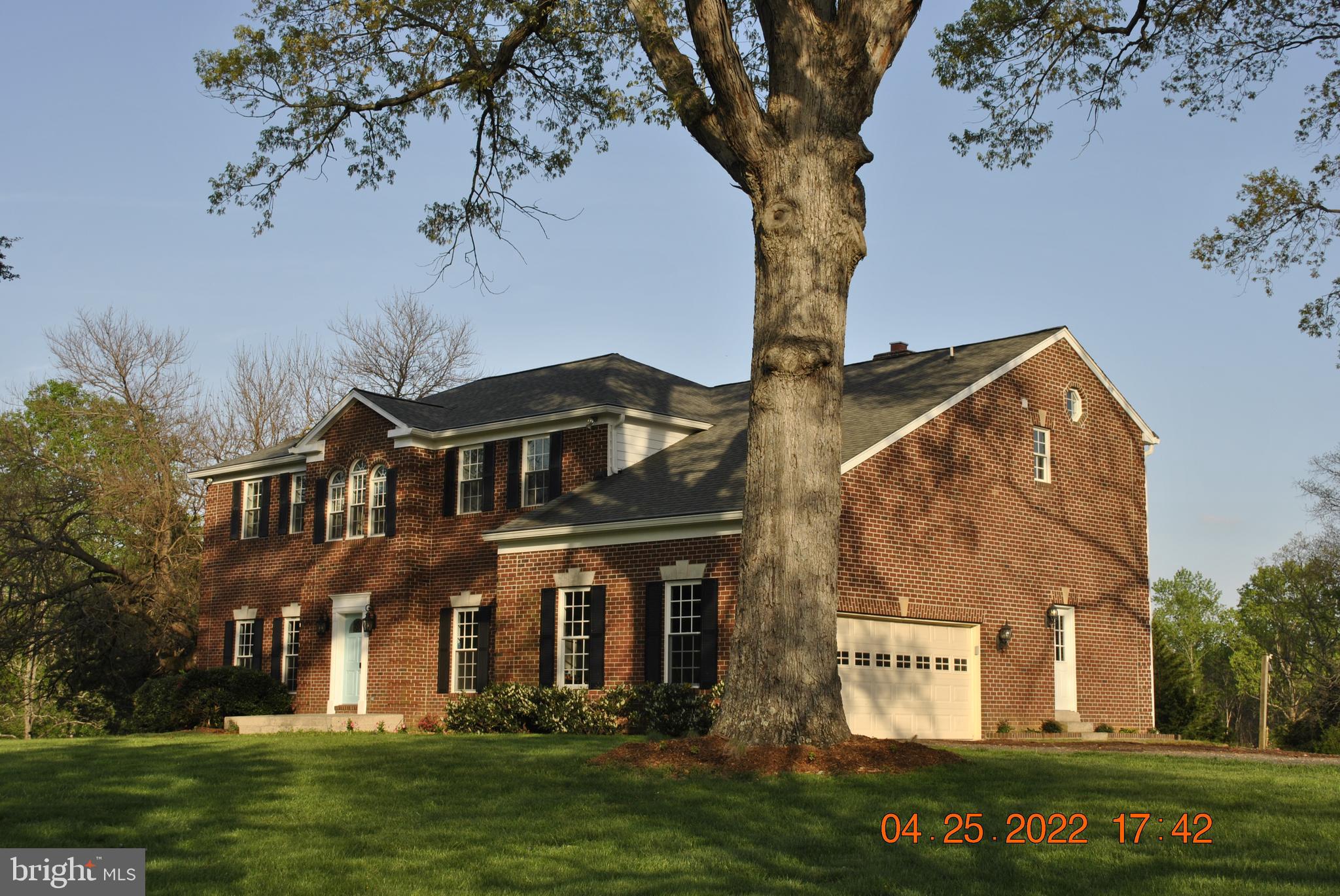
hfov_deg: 43.6
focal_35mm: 45
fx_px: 1677
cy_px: 448
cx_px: 670
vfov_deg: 29.9
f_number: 8
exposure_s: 1/200
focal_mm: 30
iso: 100
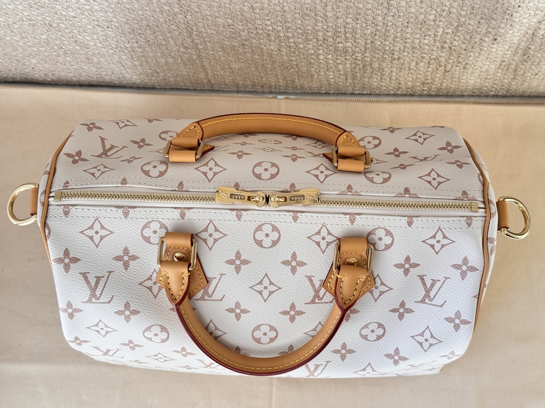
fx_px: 756
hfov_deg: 39.7
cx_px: 272
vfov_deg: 30.3
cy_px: 204
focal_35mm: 48
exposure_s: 1/106
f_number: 1.78
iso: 80
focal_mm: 6.76
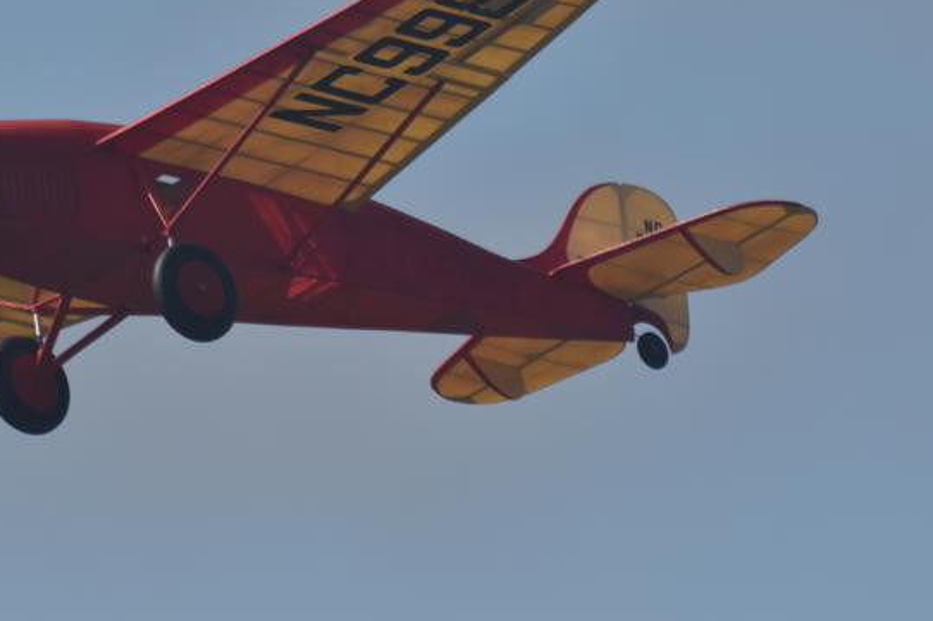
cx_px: 298
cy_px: 71
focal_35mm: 831
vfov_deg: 1.7
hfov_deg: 2.5
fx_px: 21529
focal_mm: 300
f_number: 5.6
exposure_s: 1/1600
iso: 200
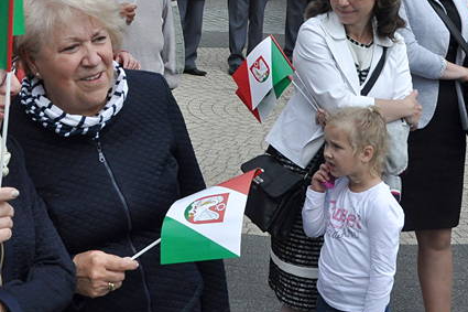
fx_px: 1014
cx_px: 133
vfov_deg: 17.2
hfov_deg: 25.8
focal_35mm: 78
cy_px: 19
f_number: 13
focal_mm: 26
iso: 1250
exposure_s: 1/1000
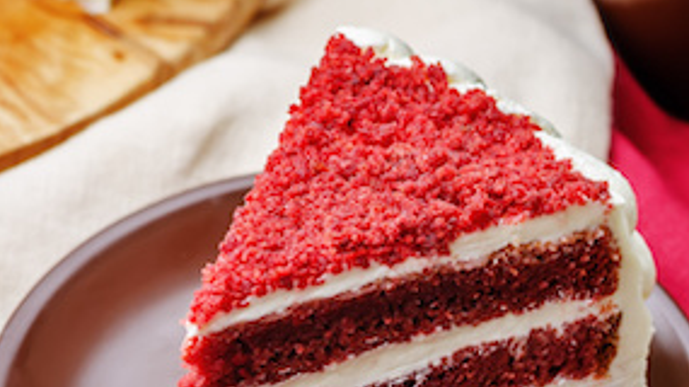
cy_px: 248
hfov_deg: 13.0
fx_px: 3013
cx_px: 215
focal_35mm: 165
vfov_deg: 7.3
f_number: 5
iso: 100
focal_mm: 50
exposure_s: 1/125
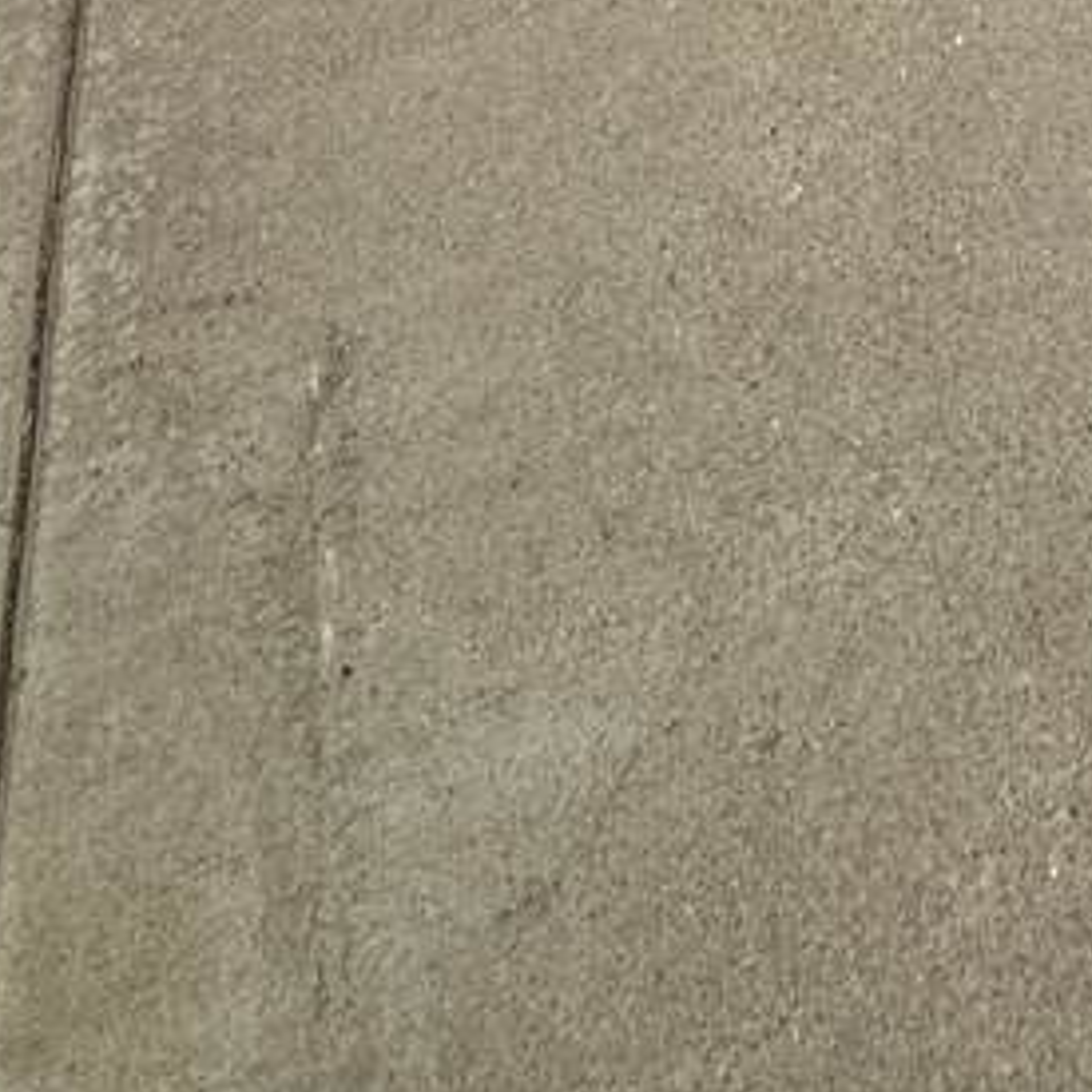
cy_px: -1846
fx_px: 2463
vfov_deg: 13.2
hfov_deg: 22.8
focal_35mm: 69
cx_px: 1342
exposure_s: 1/997
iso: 50
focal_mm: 2.22
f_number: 2.2
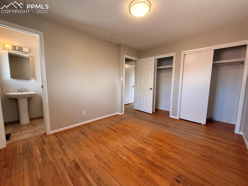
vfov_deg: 85.7
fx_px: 100
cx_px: 124
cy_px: 93
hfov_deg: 102.1
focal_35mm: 14
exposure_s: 1/120
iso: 320
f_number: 2.2
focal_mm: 2.22
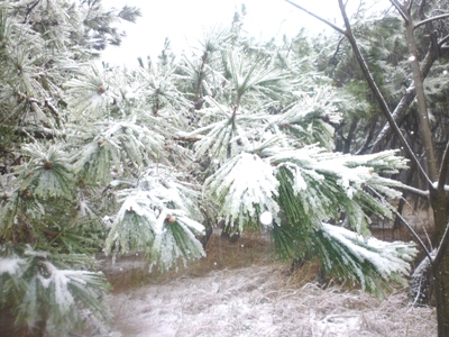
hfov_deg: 61.7
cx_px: 224
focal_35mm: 29
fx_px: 376
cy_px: 168
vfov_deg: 48.2
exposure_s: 1/30
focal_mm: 5.2
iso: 100
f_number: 3.3
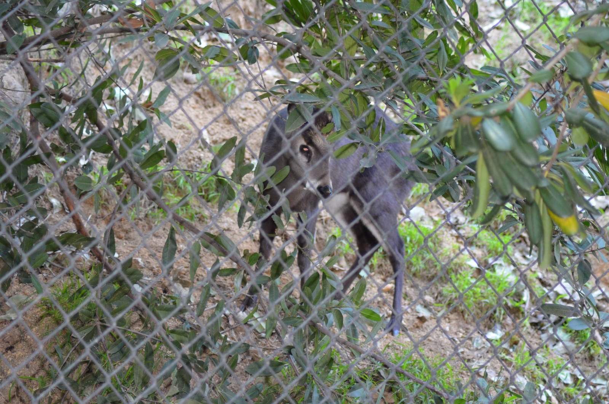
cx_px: 304
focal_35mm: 105
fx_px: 1773
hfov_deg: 19.5
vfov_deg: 13.0
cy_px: 202
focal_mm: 70
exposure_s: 1/60
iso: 1000
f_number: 4
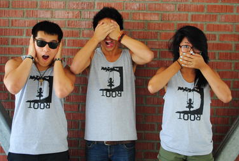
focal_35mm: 45
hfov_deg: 43.5
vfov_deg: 30.0
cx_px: 122
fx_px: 299
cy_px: 76
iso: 100
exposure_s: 1/15
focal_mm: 28
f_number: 4.5
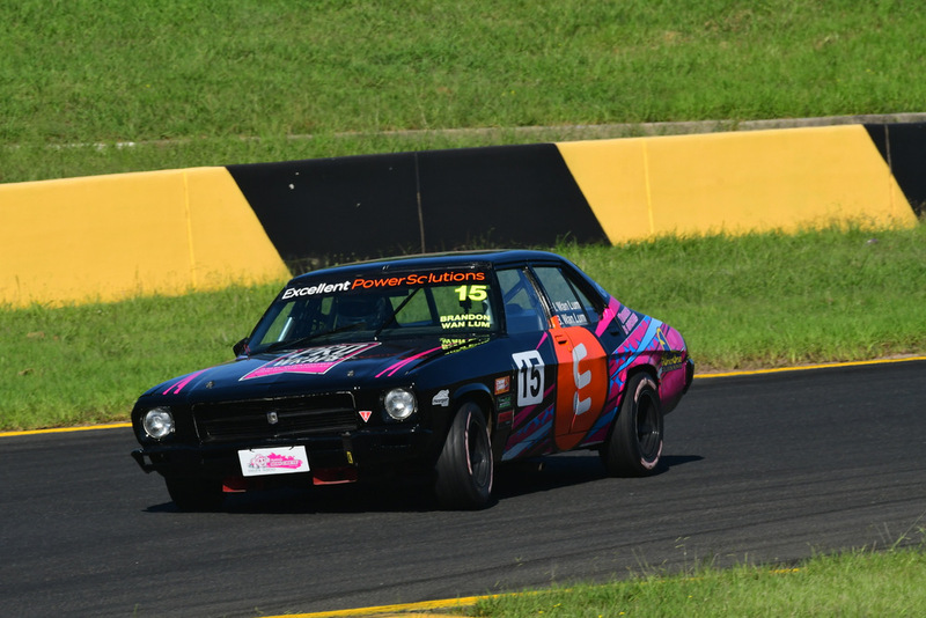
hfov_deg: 3.9
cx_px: 463
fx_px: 13508
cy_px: 309
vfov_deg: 2.6
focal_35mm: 525
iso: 400
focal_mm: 350
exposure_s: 1/640
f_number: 13
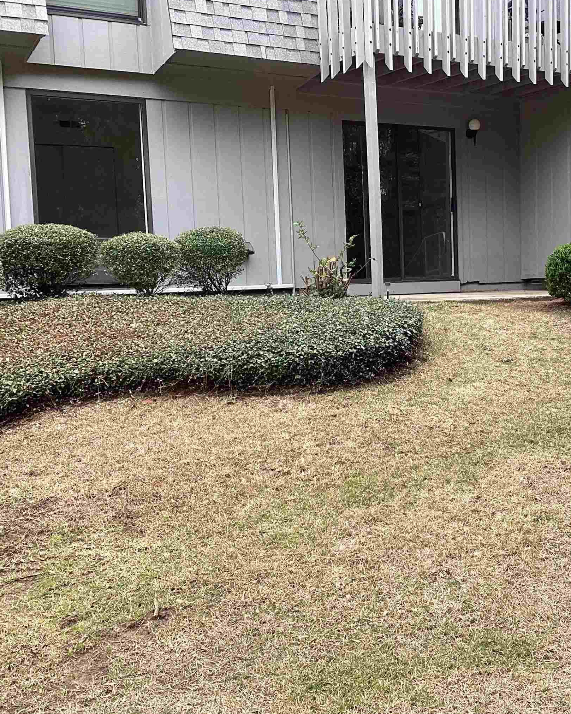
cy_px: 357
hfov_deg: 32.5
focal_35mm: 46
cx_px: 378
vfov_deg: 40.3
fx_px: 972
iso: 25
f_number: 2.4
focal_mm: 3.3
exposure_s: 1/154
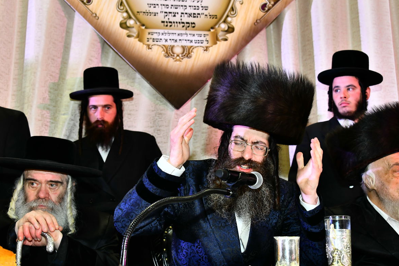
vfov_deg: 27.0
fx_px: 554
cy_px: 142
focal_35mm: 50
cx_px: 197
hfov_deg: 39.6
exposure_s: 1/125
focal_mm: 42
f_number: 5.6
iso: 1600
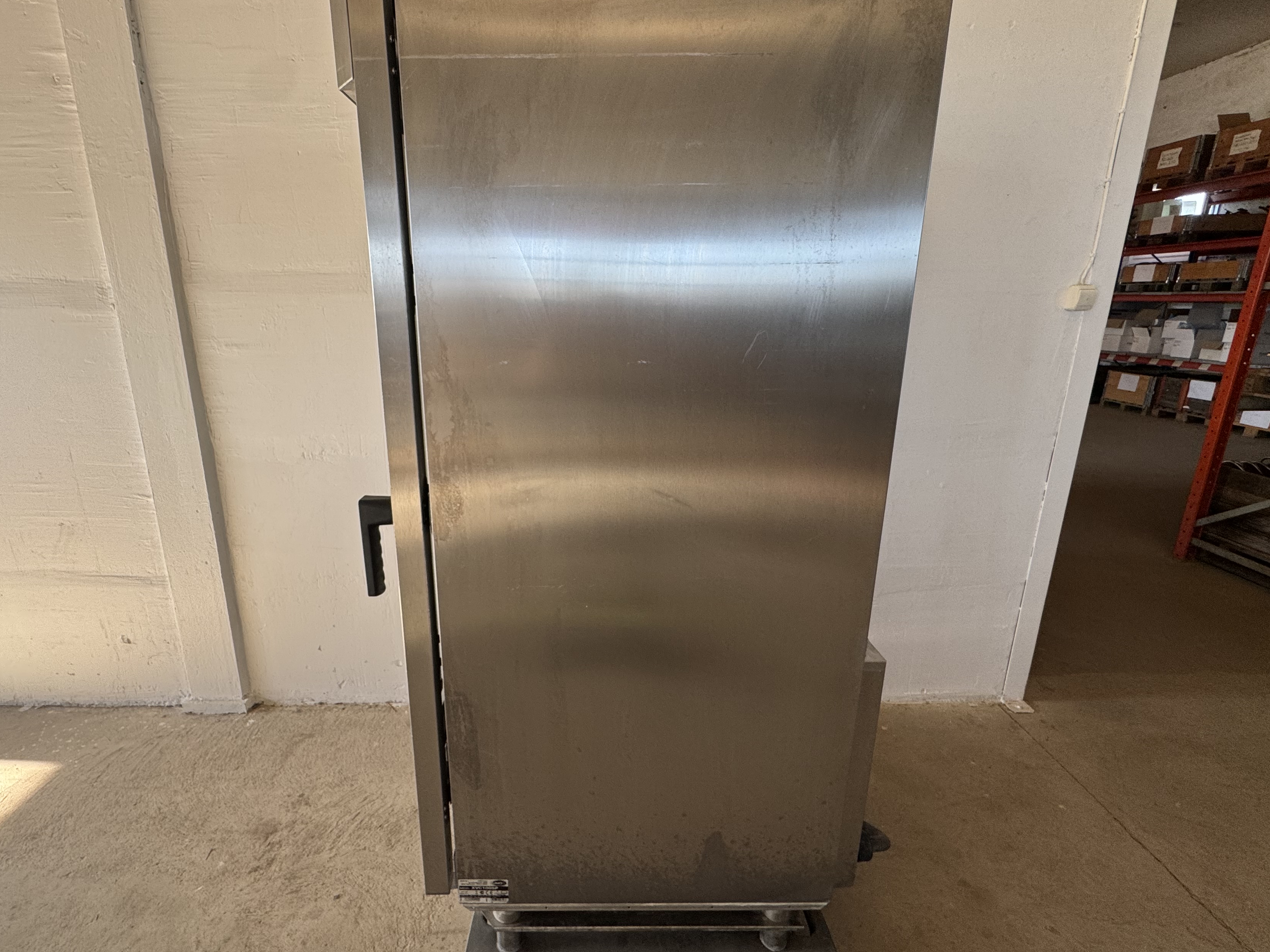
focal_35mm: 17
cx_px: 579
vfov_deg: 74.7
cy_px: 471
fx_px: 624
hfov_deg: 90.8
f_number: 2.2
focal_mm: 2.22
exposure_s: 1/99
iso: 100
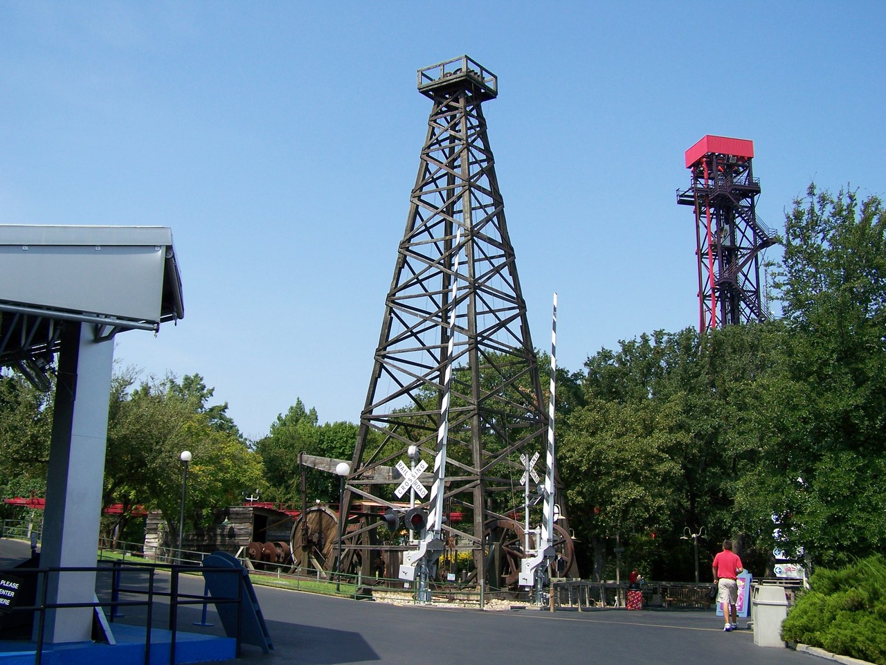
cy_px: 332
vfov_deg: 37.7
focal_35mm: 38
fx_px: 973
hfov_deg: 49.0
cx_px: 443
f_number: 4
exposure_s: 1/800
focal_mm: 6.3
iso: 80
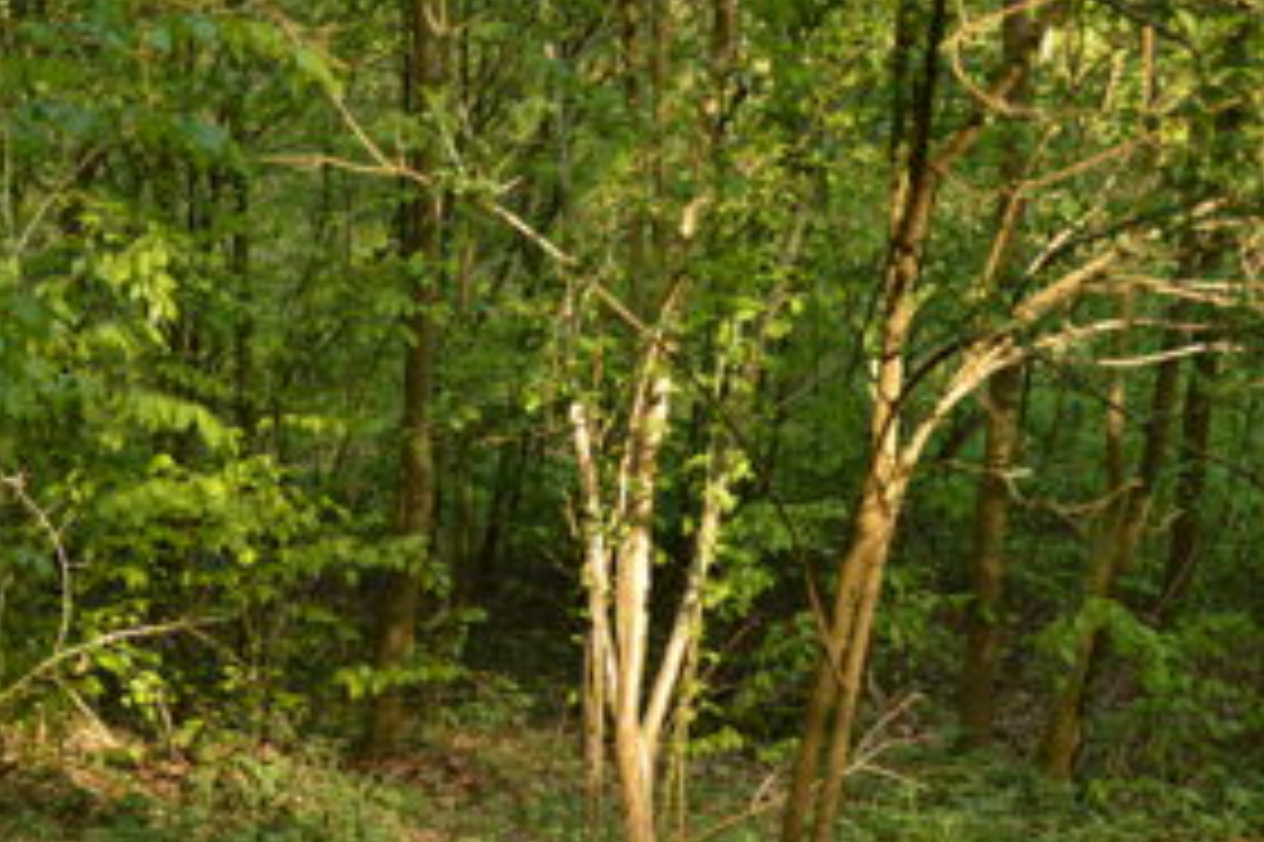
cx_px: 522
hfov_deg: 27.1
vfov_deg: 18.2
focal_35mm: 75
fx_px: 2622
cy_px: 585
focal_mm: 35
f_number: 4.2
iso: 400
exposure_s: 1/250
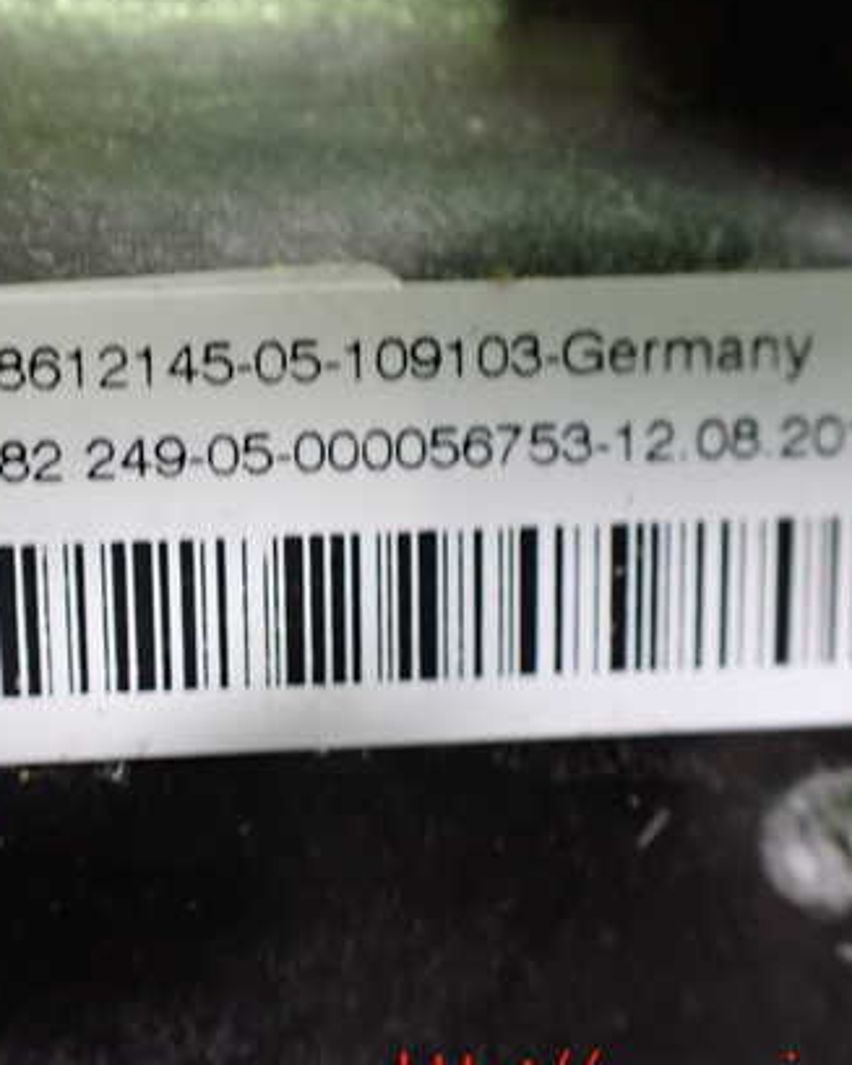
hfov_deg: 34.1
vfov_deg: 42.9
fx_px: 1356
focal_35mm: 43
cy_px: 526
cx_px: 206
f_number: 2.3
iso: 800
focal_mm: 5.4
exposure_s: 1/30
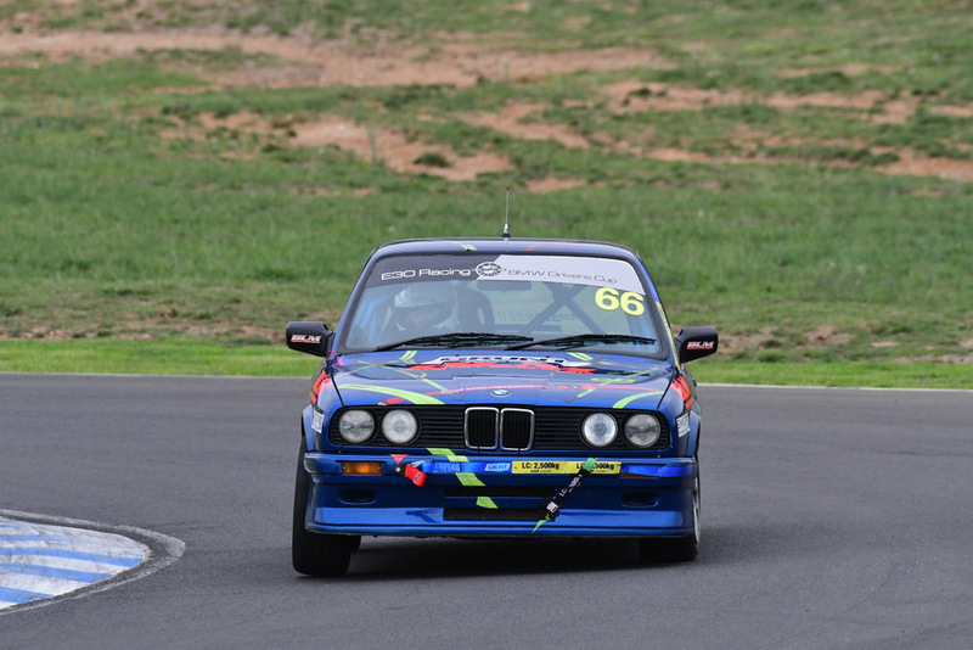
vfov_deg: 2.0
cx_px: 486
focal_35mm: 675
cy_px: 325
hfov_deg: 3.1
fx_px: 18249
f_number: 9
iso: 2000
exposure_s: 1/640
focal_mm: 450
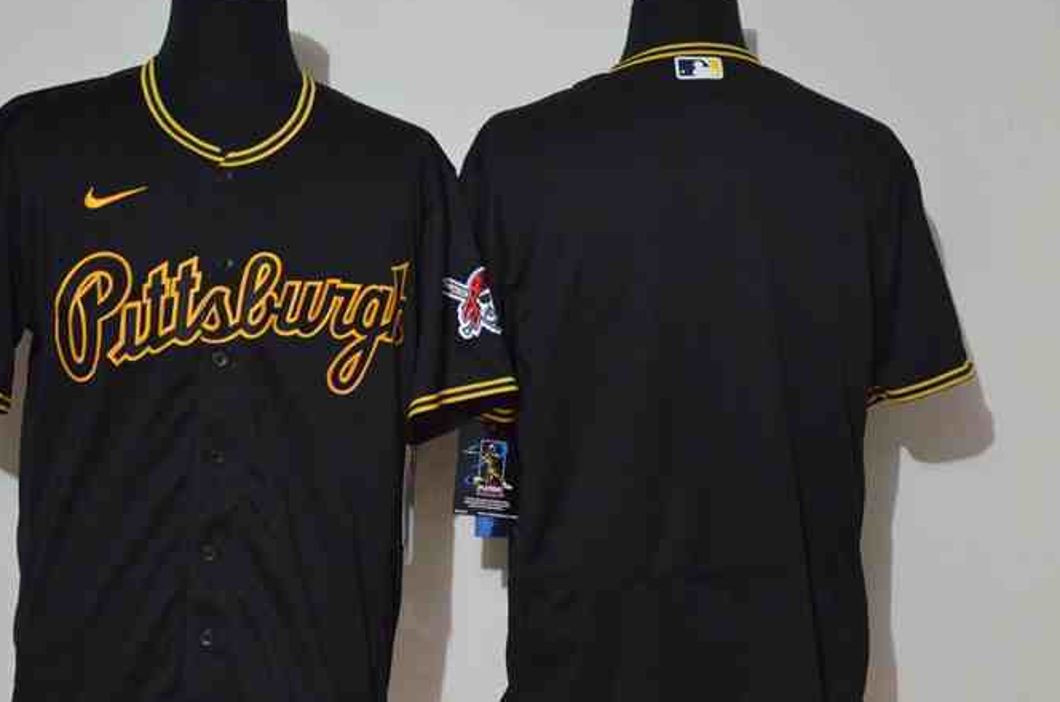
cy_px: 375
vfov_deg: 14.5
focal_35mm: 94
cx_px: 455
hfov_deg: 21.7
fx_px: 2762
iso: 4000
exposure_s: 1/13
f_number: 4.8
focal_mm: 52
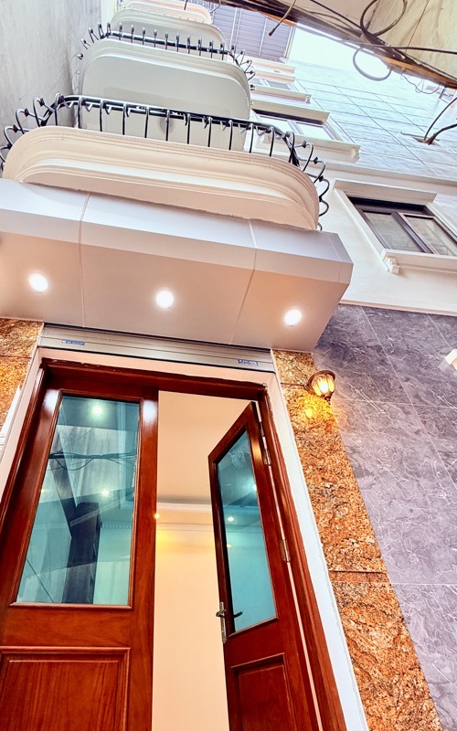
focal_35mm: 19
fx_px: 379
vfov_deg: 86.1
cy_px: 462
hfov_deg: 61.5
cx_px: 177
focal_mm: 2.22
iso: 160
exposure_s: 1/99
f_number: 2.2
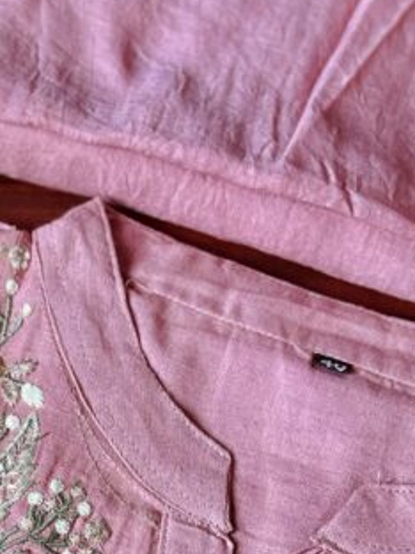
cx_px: -28
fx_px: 1423
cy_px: 667
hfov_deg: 16.2
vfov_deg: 20.6
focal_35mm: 89
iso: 64
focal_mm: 5.1
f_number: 1.6
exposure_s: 1/100
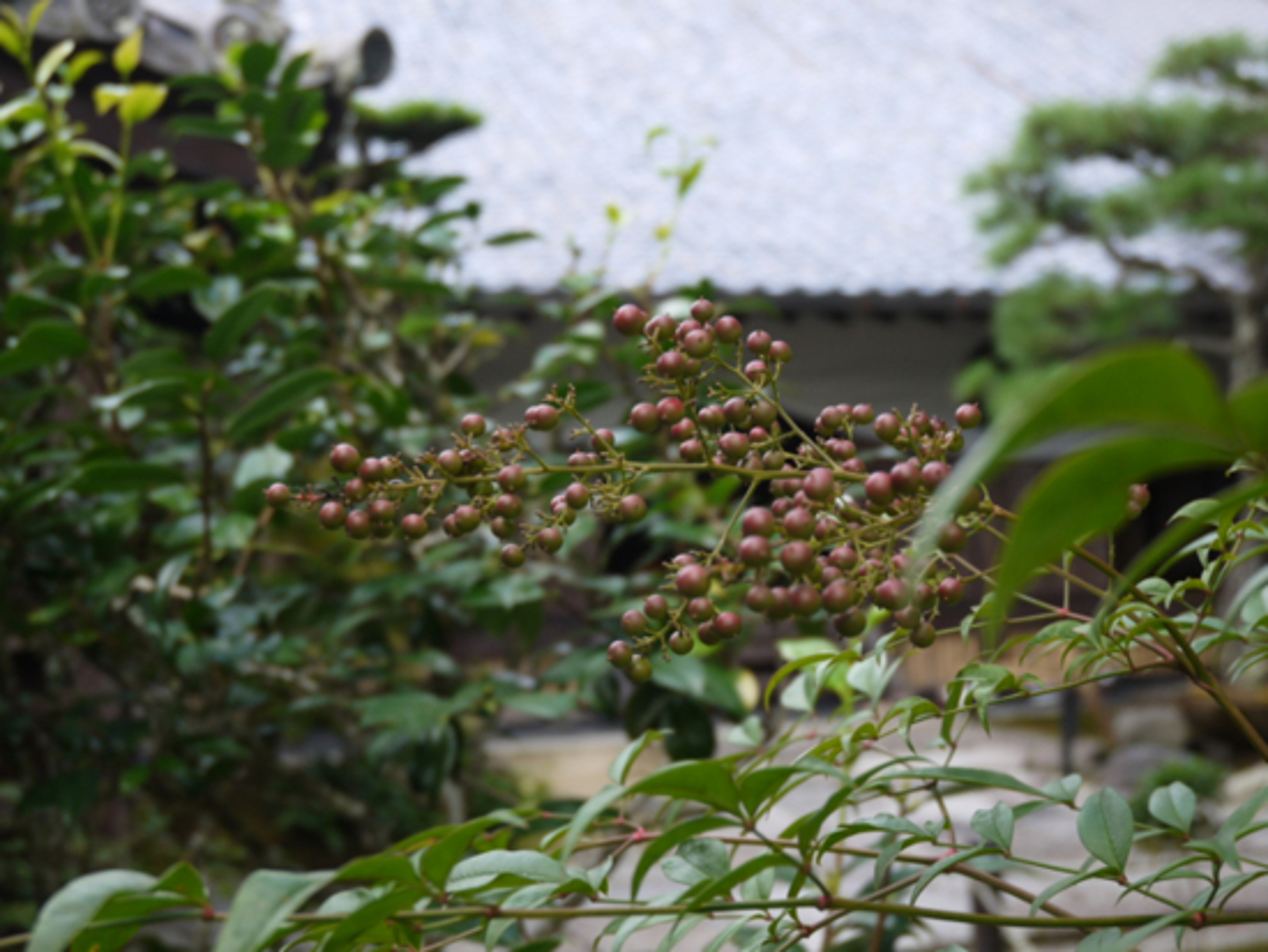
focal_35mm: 50
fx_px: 1832
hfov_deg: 38.2
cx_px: 634
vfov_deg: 29.1
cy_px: 476
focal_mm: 25
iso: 160
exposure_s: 1/125
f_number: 5
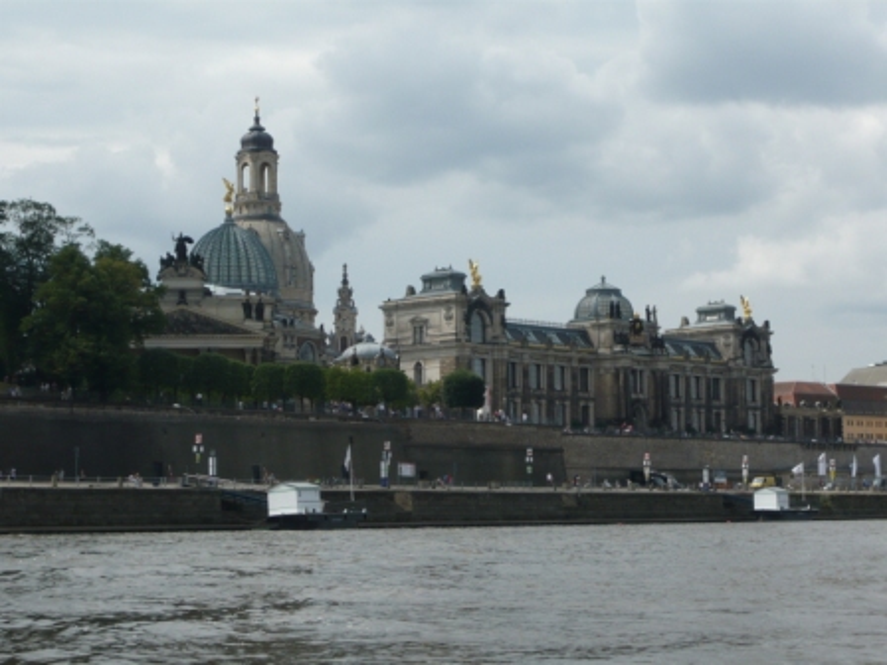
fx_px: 2024
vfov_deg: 18.7
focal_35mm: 79
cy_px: 332
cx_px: 444
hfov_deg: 24.7
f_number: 5
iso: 100
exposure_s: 1/640
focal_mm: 13
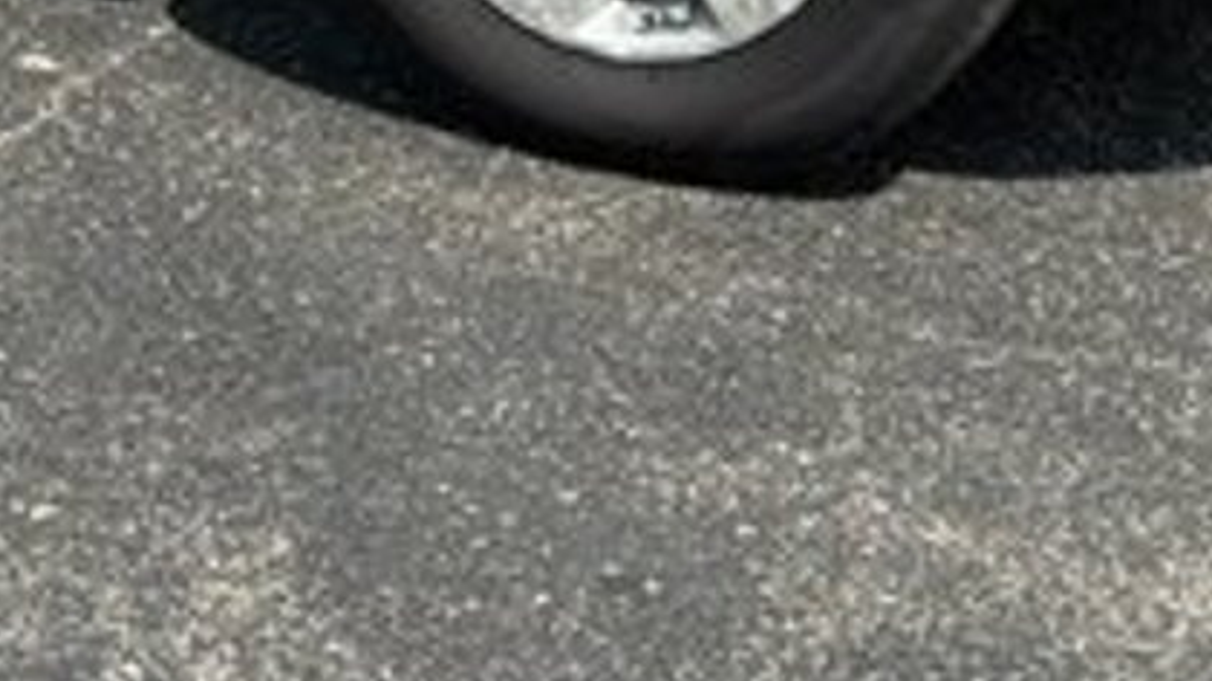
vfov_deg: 11.4
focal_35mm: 102
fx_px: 3277
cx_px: -9
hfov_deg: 20.3
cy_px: -330
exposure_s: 1/1477
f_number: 1.6
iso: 50
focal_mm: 5.96
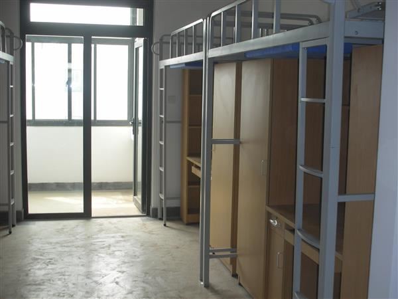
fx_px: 529
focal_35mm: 46
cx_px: 199
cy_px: 150
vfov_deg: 31.5
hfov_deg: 41.2
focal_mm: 7.7
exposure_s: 1/30
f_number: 3.5
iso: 54
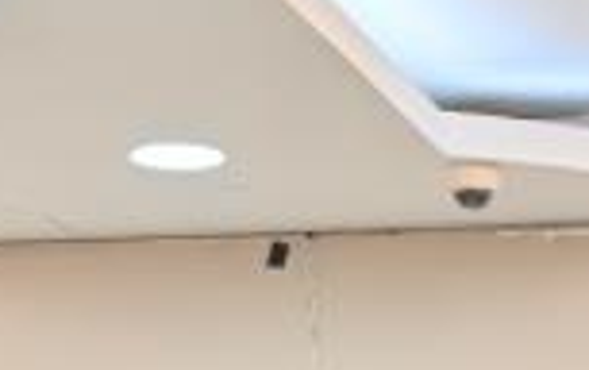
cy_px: 1220
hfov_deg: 8.1
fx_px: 4050
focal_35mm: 252
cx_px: 897
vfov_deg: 4.9
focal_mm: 37
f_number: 4
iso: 500
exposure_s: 1/160
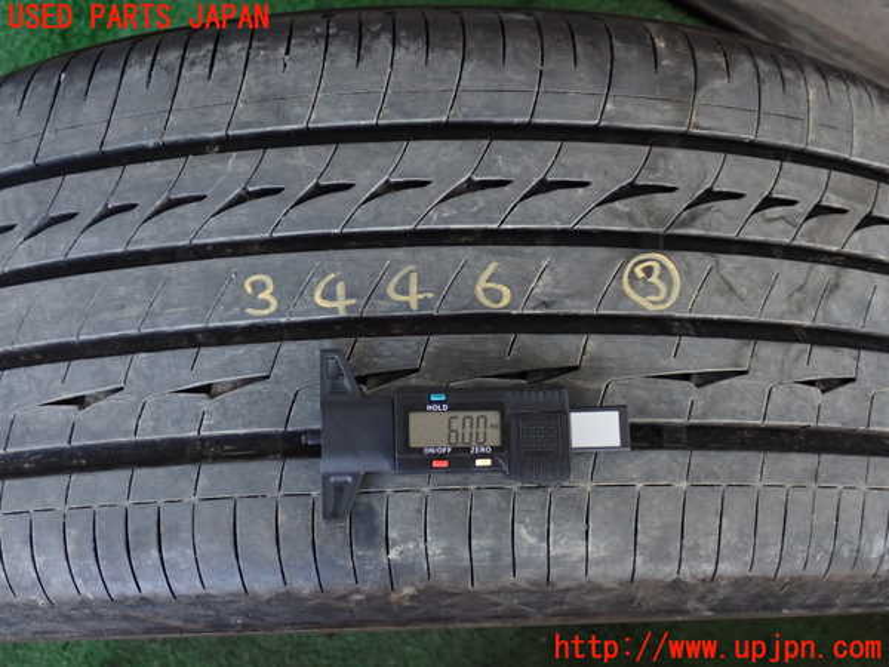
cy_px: 334
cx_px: 444
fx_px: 1284
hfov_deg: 38.2
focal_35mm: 50
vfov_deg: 29.1
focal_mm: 9.01
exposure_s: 1/50
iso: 320
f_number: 3.2
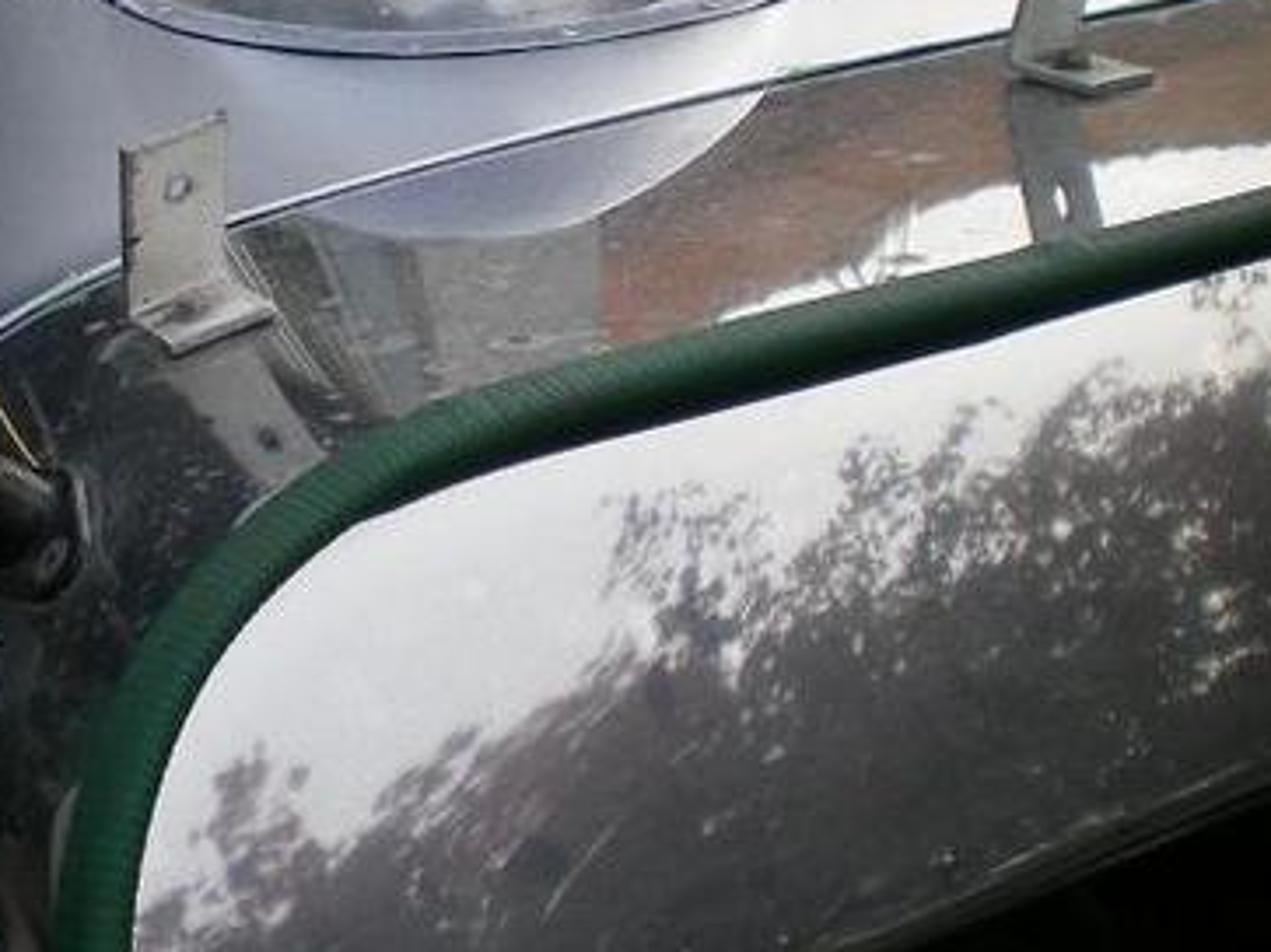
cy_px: 228
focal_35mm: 67
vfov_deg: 21.7
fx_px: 2459
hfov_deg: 28.1
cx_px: 172
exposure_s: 1/200
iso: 64
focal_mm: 6.3
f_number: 3.1
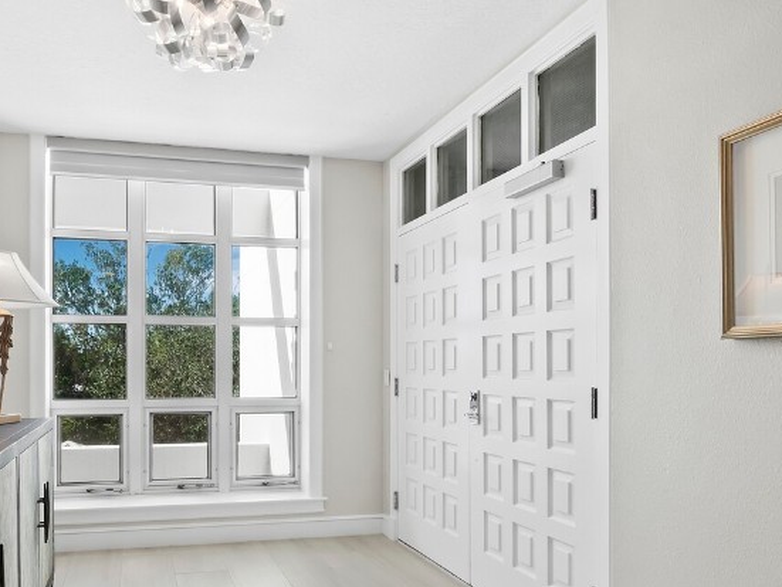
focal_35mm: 26
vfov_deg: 52.6
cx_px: 270
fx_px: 588
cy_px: 363
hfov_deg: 65.7
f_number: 11
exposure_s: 1/15
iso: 400
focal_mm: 7
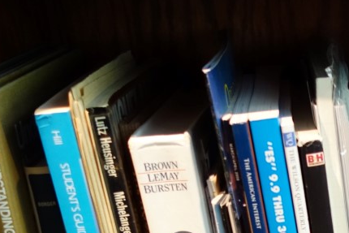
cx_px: 378
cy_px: 303
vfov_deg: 17.1
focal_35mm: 75
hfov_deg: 25.2
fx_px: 727
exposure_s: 1/80
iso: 800
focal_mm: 10.4
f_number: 1.8
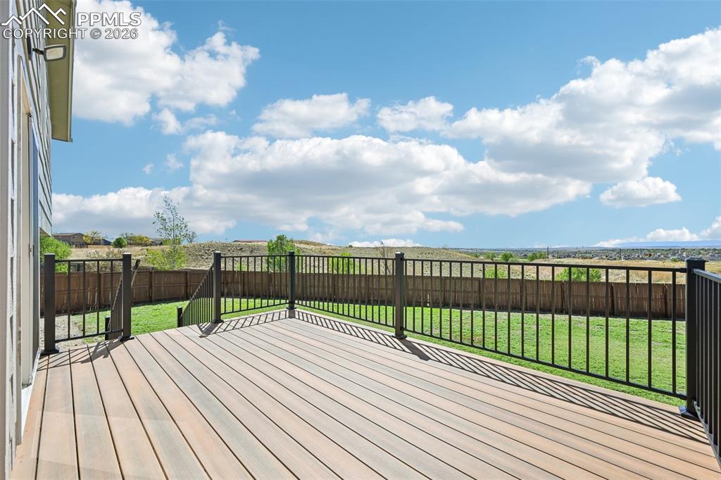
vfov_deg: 81.2
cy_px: 240
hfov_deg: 104.3
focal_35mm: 14
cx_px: 360
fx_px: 280
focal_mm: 14
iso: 64
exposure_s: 1/125
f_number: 11
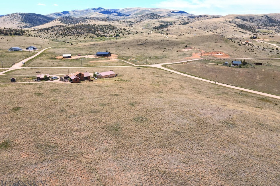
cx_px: 137
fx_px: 202
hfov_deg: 69.4
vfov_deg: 49.5
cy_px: 88
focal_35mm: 26
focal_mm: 4.5
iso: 100
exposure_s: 1/500
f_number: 2.8
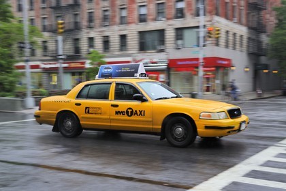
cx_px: 143
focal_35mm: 45
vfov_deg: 29.9
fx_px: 357
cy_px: 96
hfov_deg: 43.6
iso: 800
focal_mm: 45
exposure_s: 1/125
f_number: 8
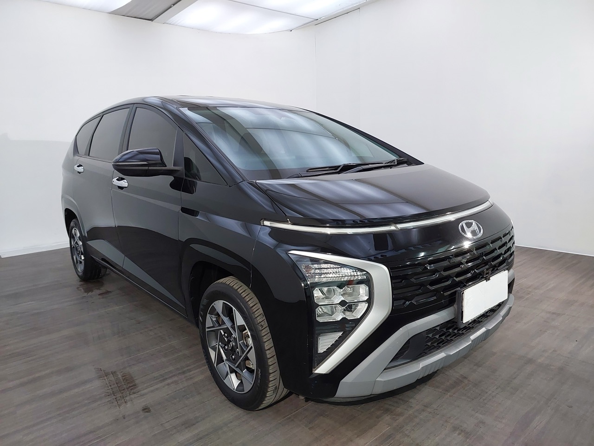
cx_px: 297
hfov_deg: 73.9
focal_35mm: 23
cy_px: 223
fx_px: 395
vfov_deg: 58.9
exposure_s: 1/60
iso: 400
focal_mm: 5.06
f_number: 1.8
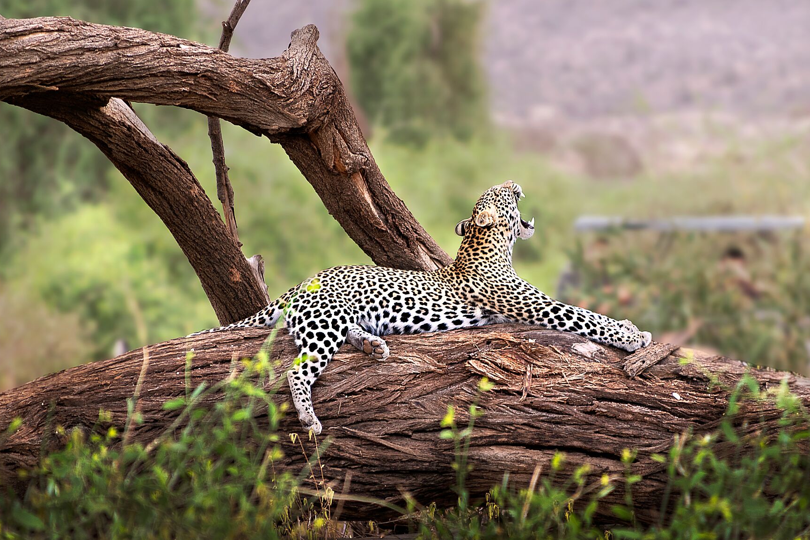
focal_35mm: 312
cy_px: 272
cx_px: 415
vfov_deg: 4.4
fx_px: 7019
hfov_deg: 6.6
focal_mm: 200
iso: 200
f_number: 6.3
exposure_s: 1/100
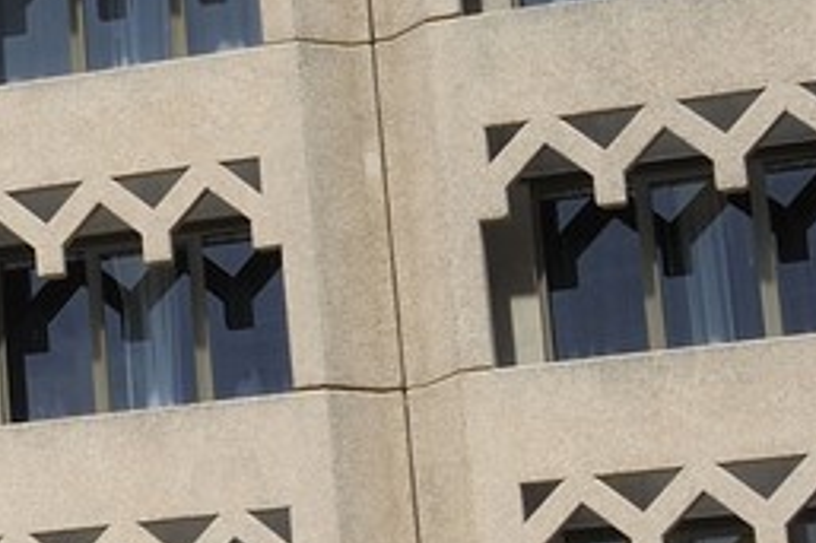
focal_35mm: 237
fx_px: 5368
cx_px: -1613
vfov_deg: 5.8
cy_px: 191
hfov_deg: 7.6
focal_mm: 38
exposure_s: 1/125
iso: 200
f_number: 14
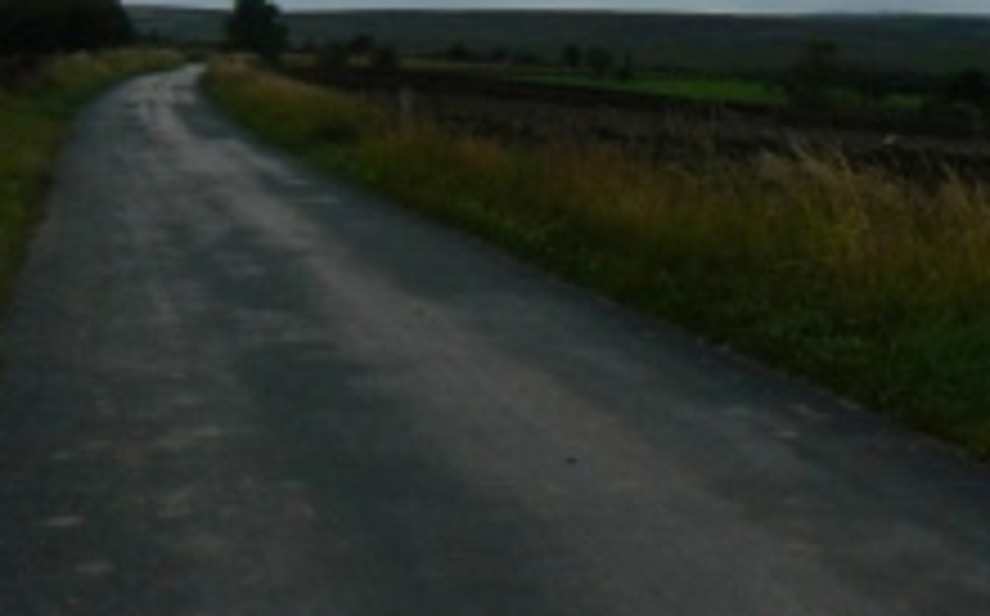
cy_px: -99
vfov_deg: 16.7
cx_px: 410
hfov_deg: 27.5
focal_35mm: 75
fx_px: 2021
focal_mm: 6
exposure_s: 1/400
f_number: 6.3
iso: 80
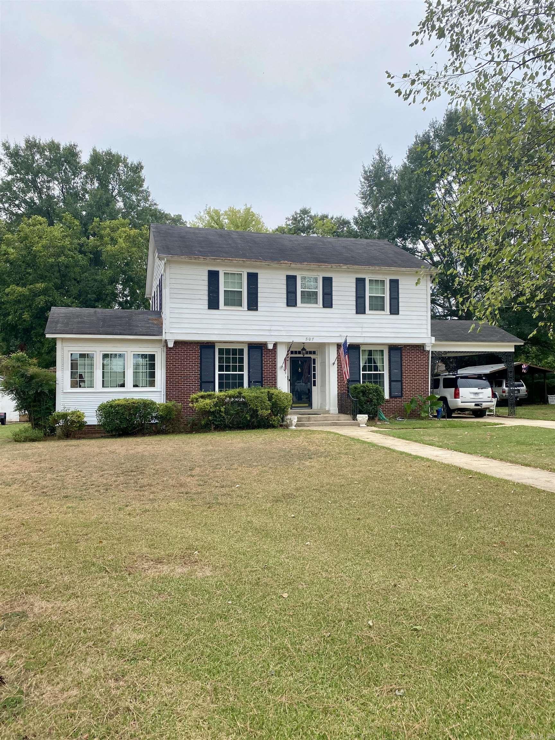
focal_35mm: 26
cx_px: 278
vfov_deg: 67.3
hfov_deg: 53.1
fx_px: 556
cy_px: 370
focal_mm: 4.25
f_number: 1.8
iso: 32
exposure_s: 1/3040
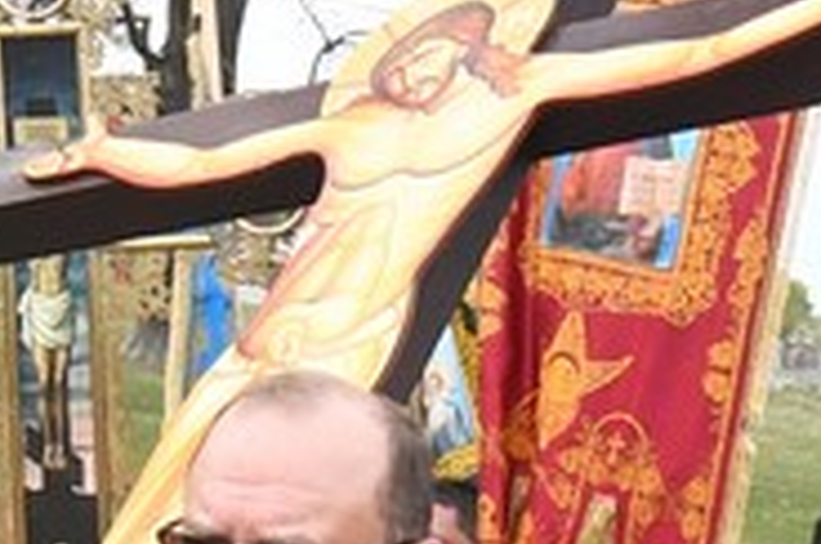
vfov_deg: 11.7
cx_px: 1392
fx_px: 2231
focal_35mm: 98
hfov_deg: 17.6
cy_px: 1257
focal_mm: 10
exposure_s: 1/800
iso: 800
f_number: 5.6
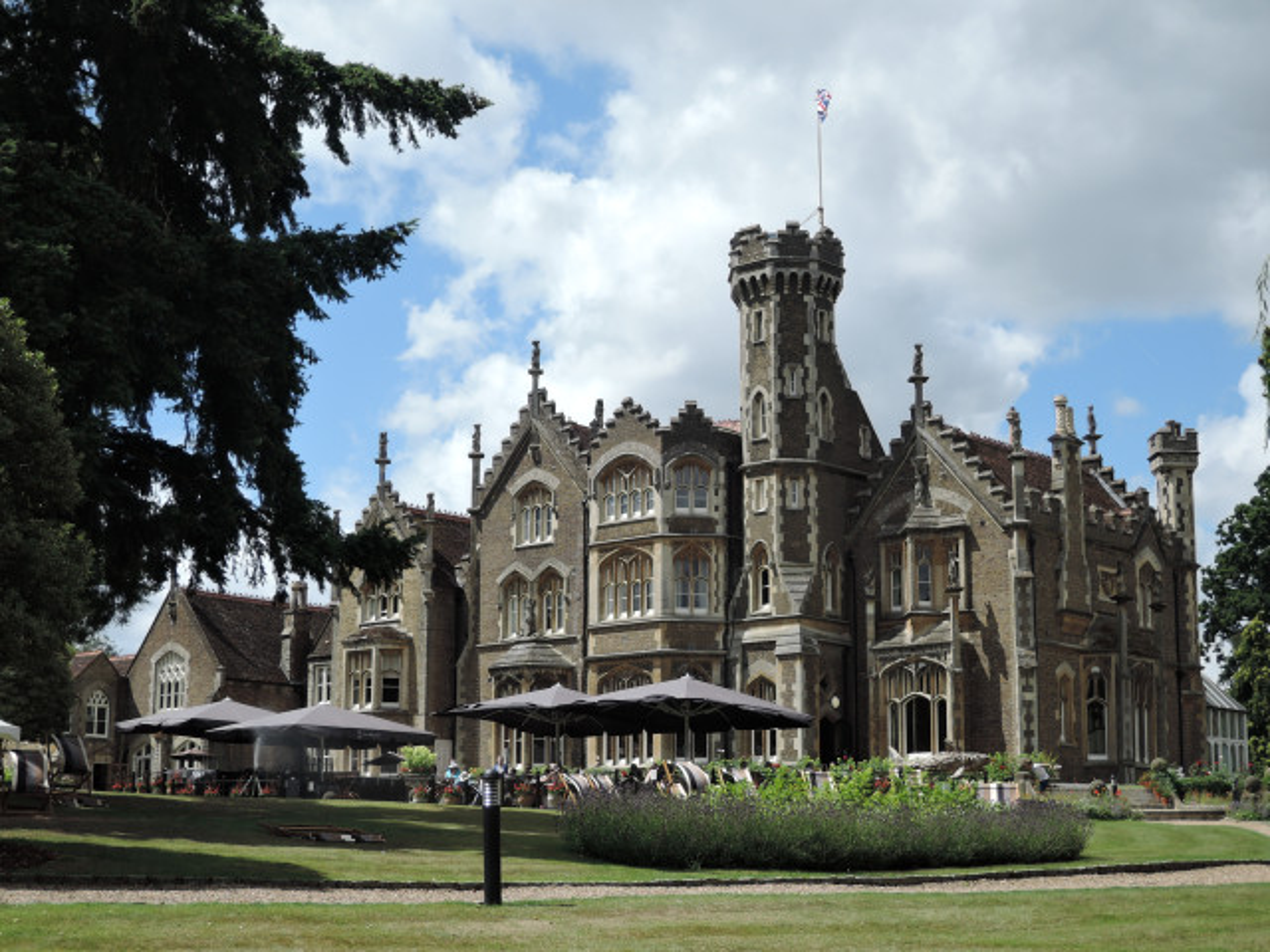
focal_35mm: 55
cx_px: 635
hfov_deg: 34.9
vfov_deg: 26.6
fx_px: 2018
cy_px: 476
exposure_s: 1/1000
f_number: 3.5
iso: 80
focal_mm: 11.8
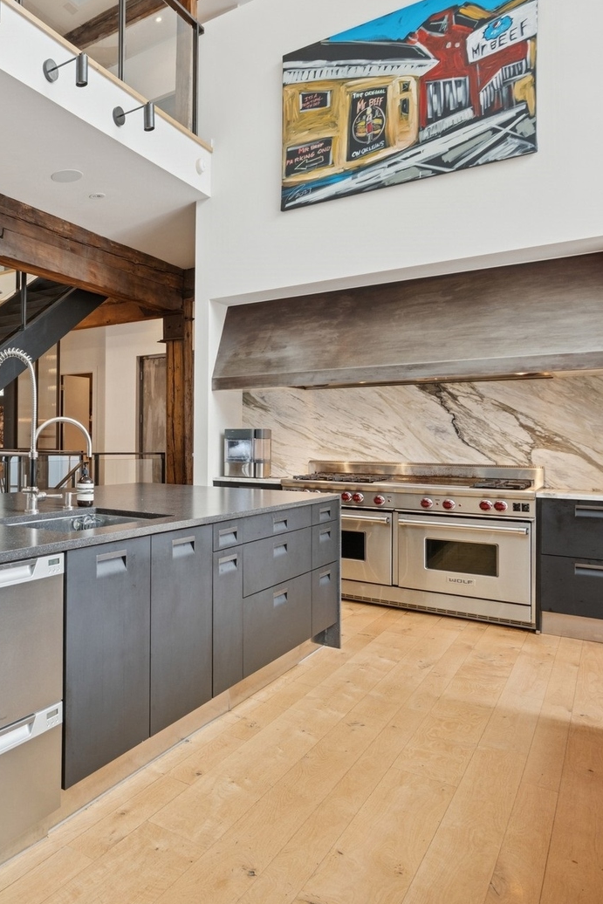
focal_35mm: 25
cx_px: -22
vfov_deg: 71.5
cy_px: 449
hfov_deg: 42.9
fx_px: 628
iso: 400
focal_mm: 16
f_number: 8
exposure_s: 1/50
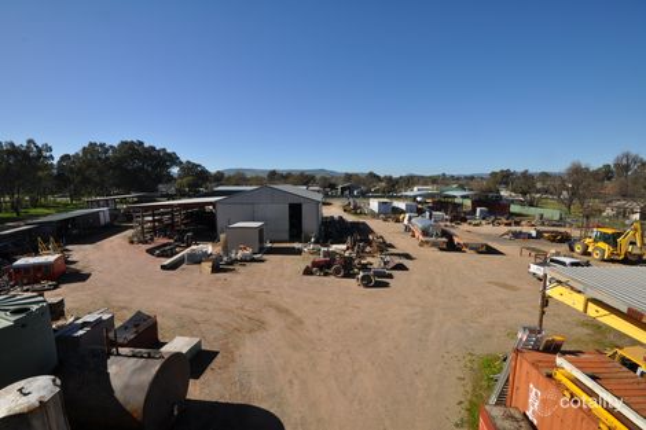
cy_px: 215
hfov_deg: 100.4
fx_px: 269
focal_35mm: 15
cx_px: 323
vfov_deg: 77.3
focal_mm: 10
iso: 200
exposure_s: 1/200
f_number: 14
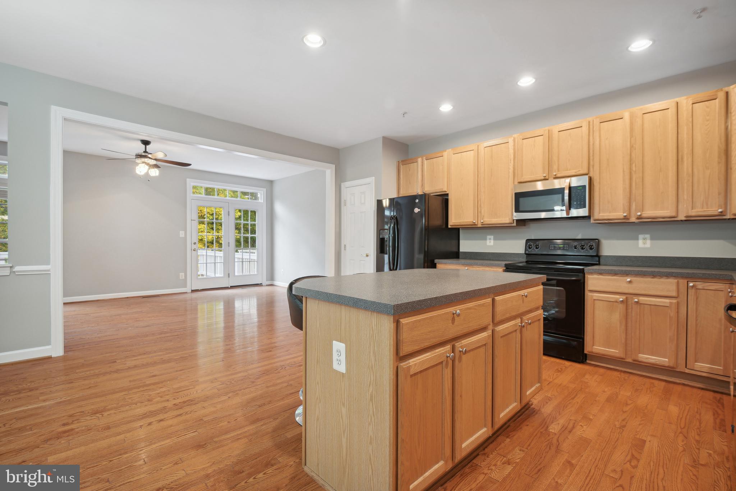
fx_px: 327
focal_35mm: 16
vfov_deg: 73.7
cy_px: 246
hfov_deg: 96.7
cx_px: 368
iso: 400
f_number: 8
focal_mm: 16
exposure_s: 1/2
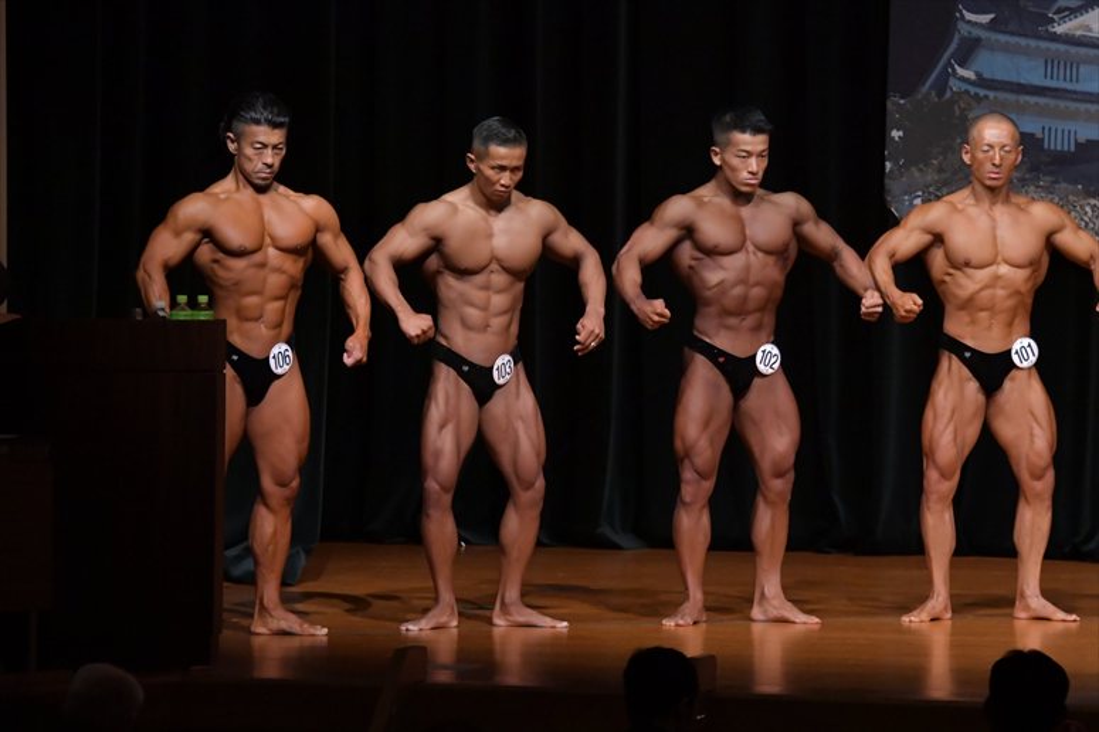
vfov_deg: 5.7
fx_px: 7323
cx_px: 550
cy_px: 366
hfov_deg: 8.6
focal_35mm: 240
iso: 5000
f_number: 5.6
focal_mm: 160
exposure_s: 1/400
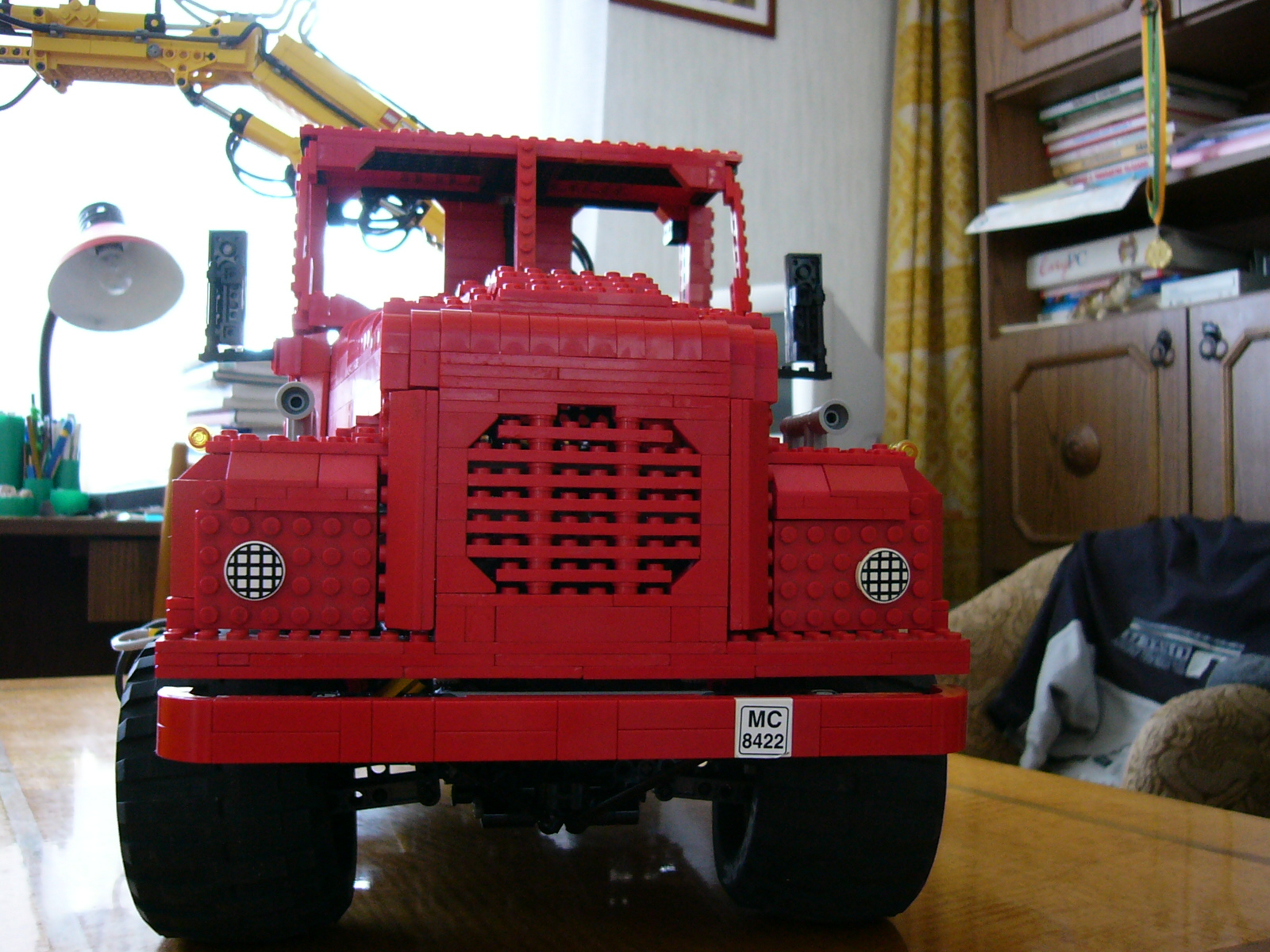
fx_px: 1284
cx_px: 635
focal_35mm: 35
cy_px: 476
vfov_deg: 40.7
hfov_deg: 52.6
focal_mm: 5.8
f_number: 2.8
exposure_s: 1/8
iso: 200
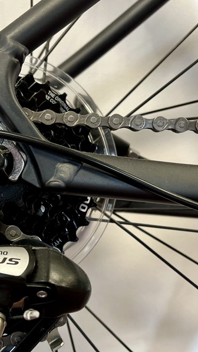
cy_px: 176
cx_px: 12
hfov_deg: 29.6
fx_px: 355
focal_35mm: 38
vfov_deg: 52.8
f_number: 1.6
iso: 160
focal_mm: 5.1
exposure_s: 1/50
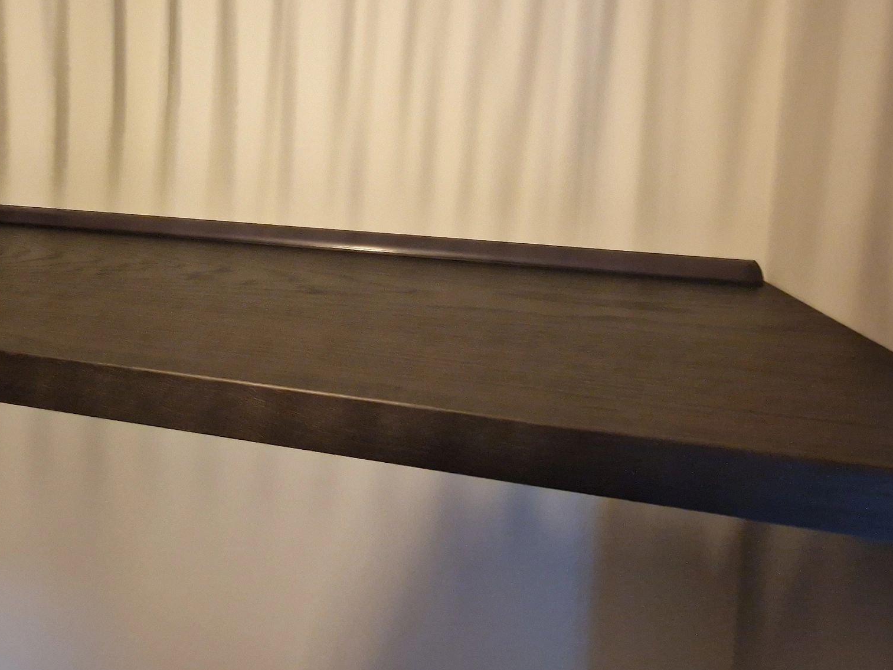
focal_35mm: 22
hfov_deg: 73.6
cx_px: 284
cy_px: 140
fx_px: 568
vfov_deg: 56.9
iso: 500
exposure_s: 1/33
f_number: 2.2
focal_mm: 2.2
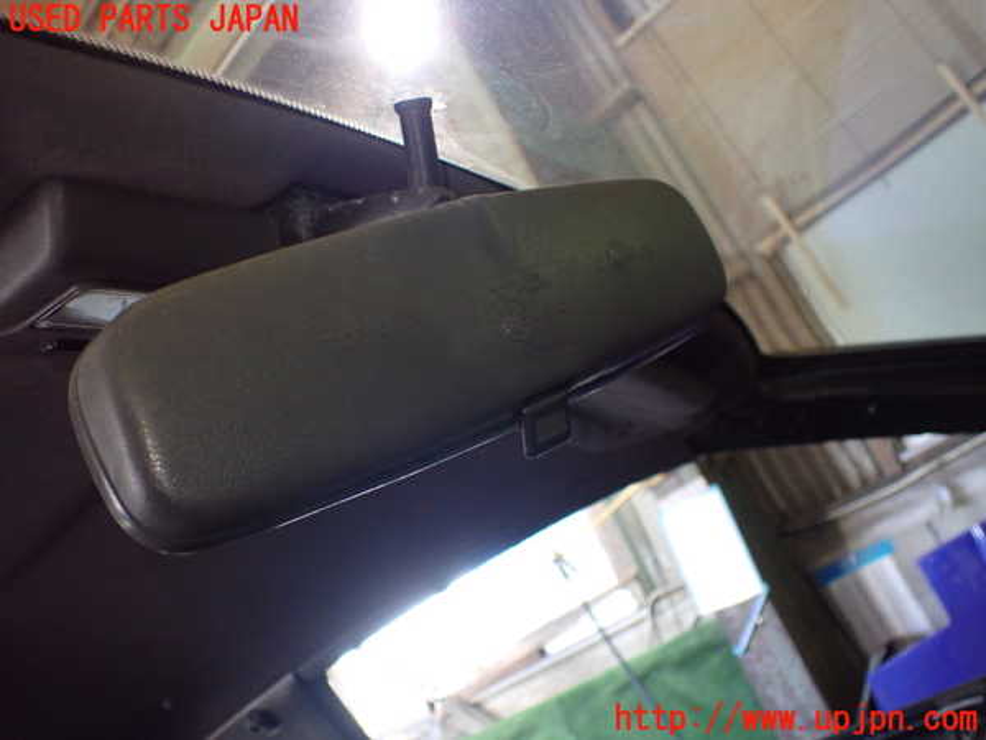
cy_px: 370
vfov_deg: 46.8
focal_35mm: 30
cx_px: 493
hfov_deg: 60.0
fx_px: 855
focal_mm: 5.4
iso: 640
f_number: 2.3
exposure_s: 1/125
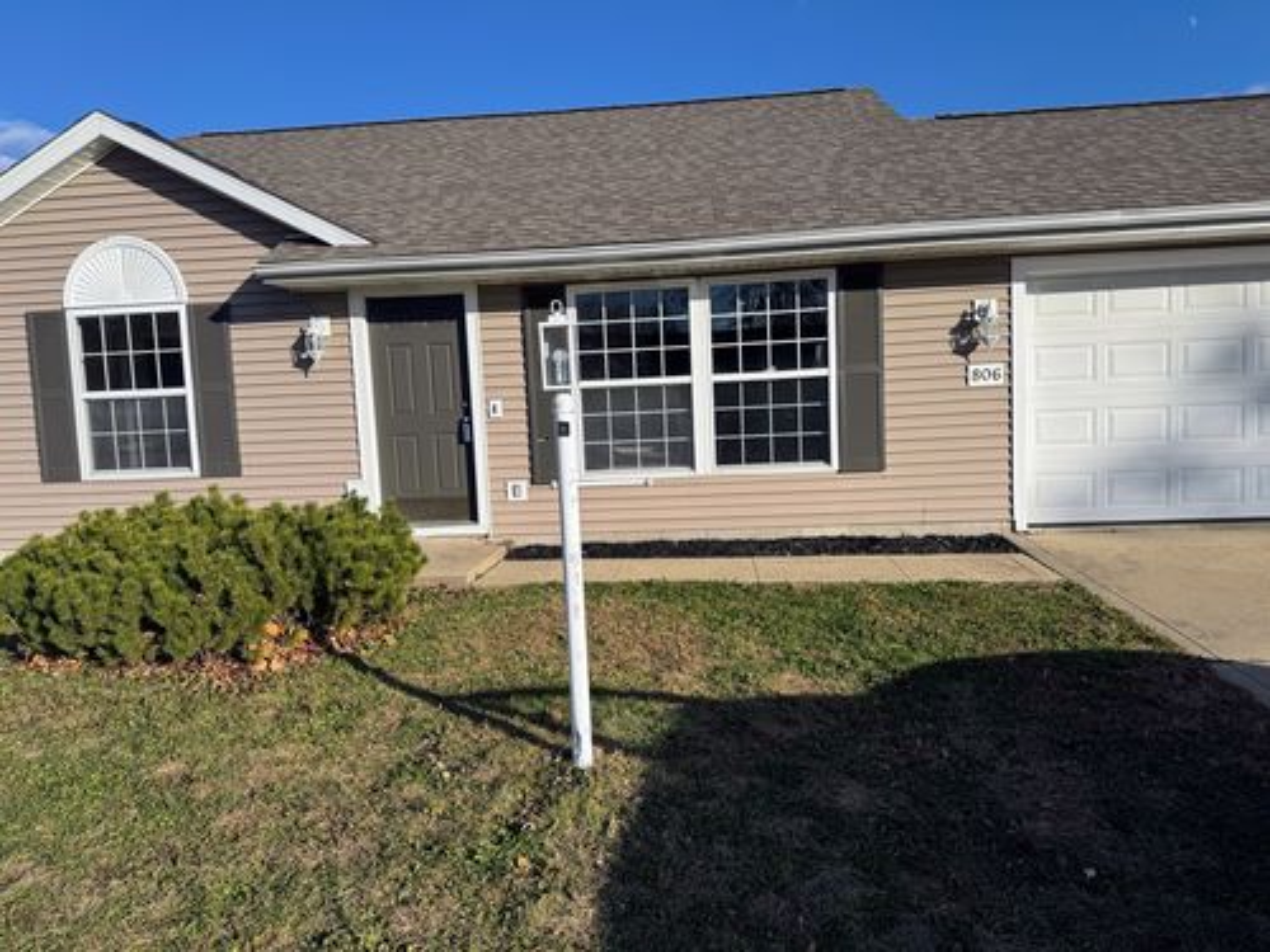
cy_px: 476
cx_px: 635
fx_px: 881
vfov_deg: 56.8
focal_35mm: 24
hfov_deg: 71.6
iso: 80
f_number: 1.78
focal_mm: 6.76
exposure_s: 1/5814
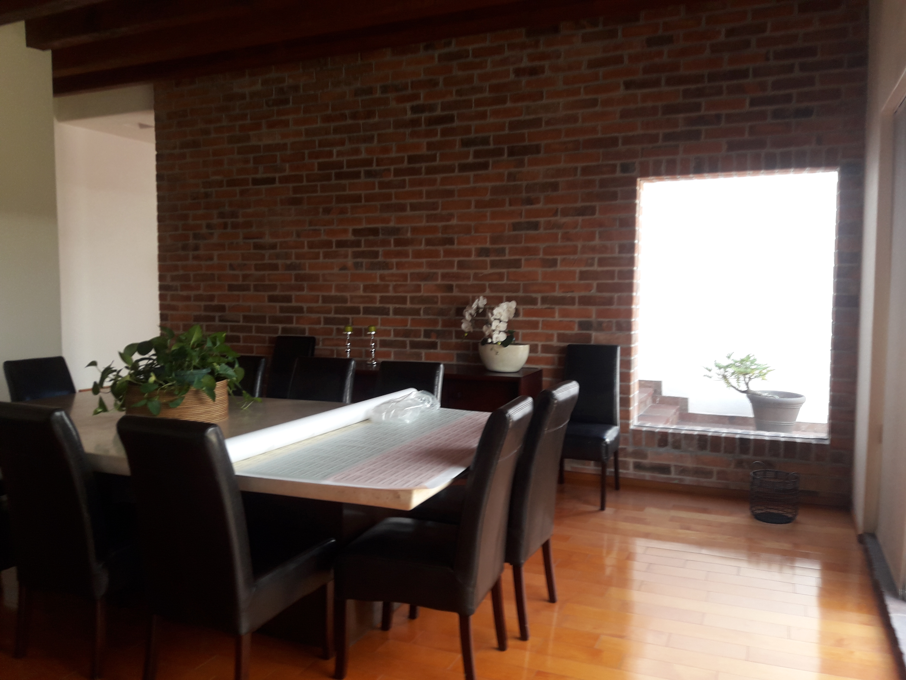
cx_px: 453
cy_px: 340
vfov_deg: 49.7
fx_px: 733
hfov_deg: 63.4
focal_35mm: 28
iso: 50
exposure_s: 1/40
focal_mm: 3.7
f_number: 1.9
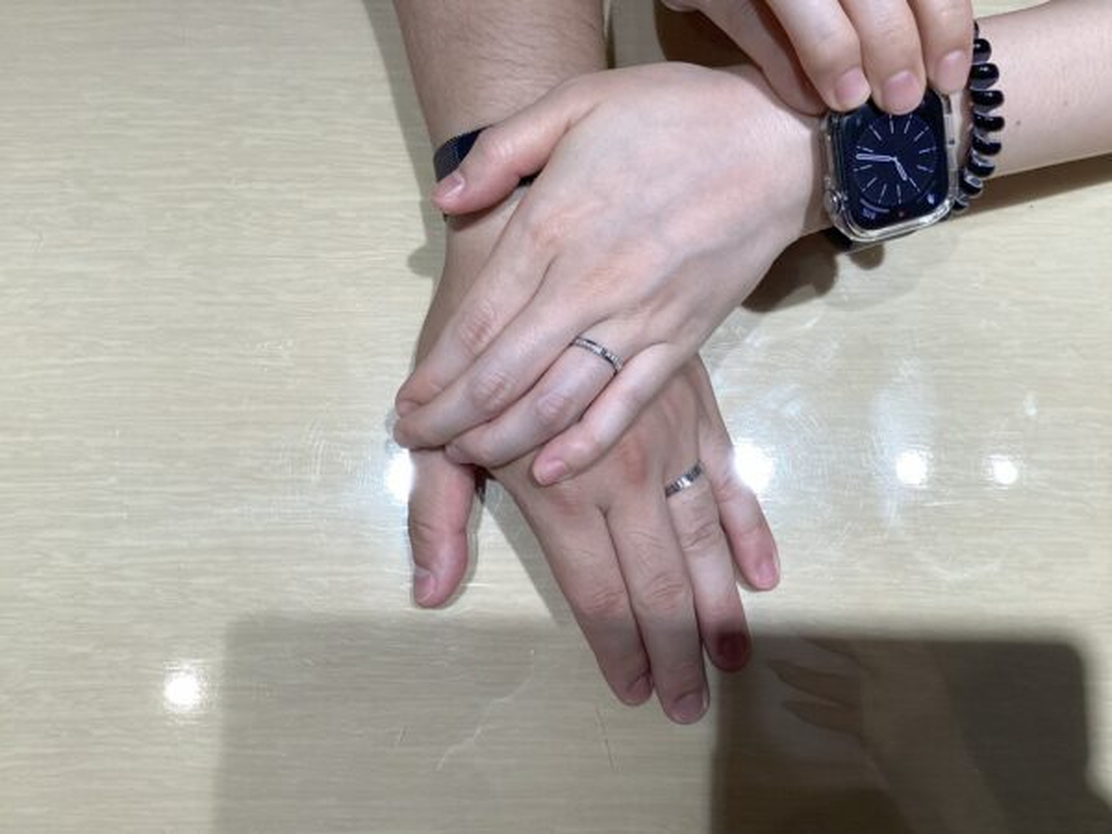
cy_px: 417
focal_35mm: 31
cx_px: 556
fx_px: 996
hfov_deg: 58.4
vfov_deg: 45.4
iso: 64
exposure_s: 1/120
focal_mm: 3.3
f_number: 2.4
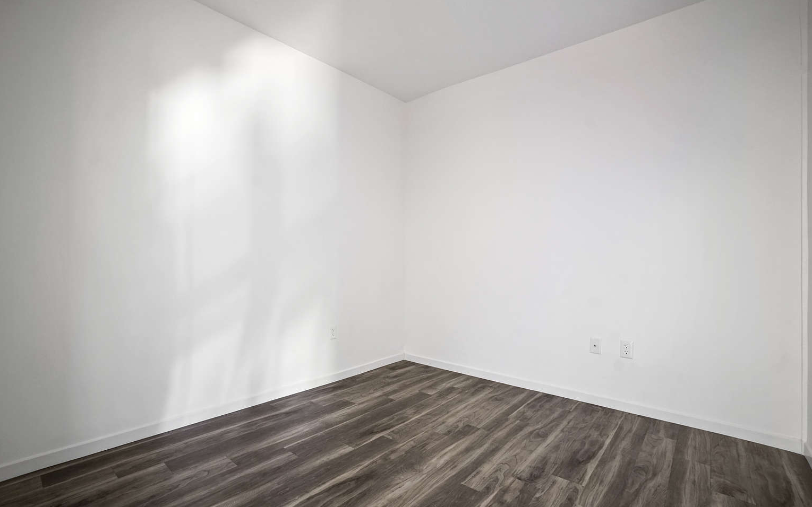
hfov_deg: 97.8
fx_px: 354
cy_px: 255
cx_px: 407
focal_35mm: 16
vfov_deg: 71.3
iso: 1000
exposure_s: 1.6
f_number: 11
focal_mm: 10
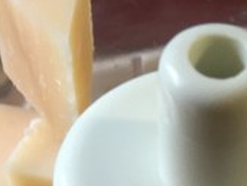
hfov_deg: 16.5
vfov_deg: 11.9
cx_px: 274
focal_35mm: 115
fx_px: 822
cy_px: 330
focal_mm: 4.15
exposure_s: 1/30
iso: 80
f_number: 2.2
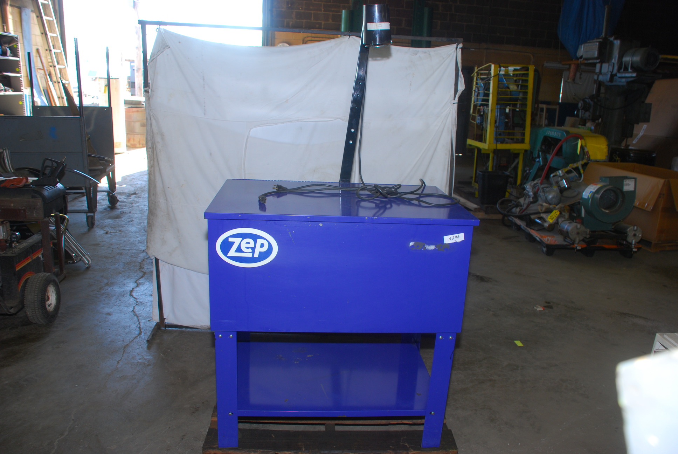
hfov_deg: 61.9
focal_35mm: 30
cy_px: 227
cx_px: 339
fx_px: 566
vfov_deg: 43.7
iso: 200
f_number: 5
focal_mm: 20
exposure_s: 1/60
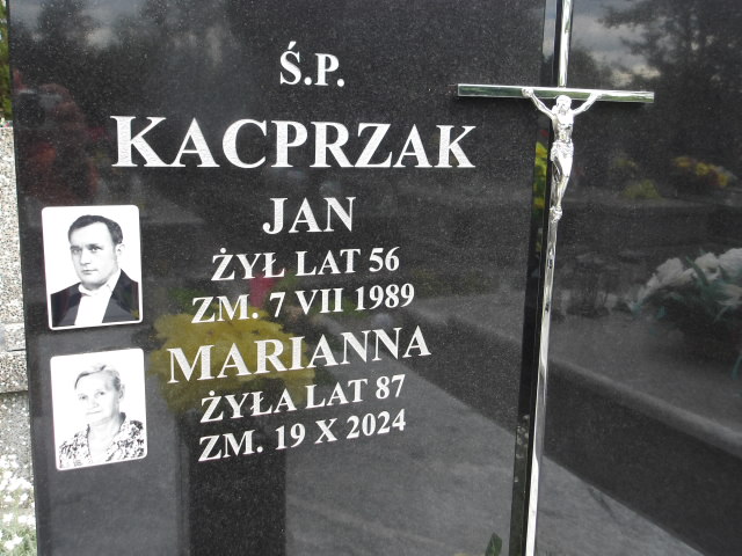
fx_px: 729
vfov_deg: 41.8
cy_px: 278
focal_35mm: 34
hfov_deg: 54.0
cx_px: 371
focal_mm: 6.1
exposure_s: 1/171
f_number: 3.3
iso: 100
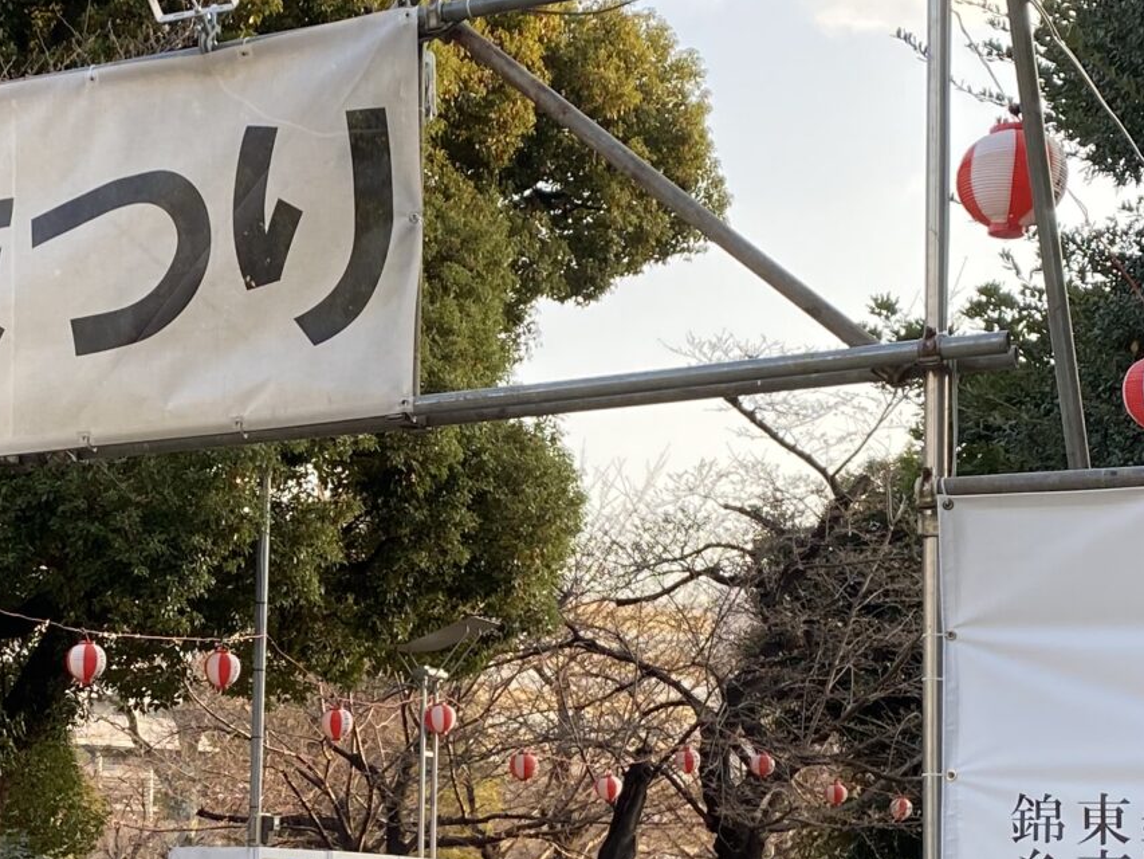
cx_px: 181
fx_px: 2578
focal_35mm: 78
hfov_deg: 24.5
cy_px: 768
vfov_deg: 18.6
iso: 32
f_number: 1.8
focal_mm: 4.25
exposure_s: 1/200
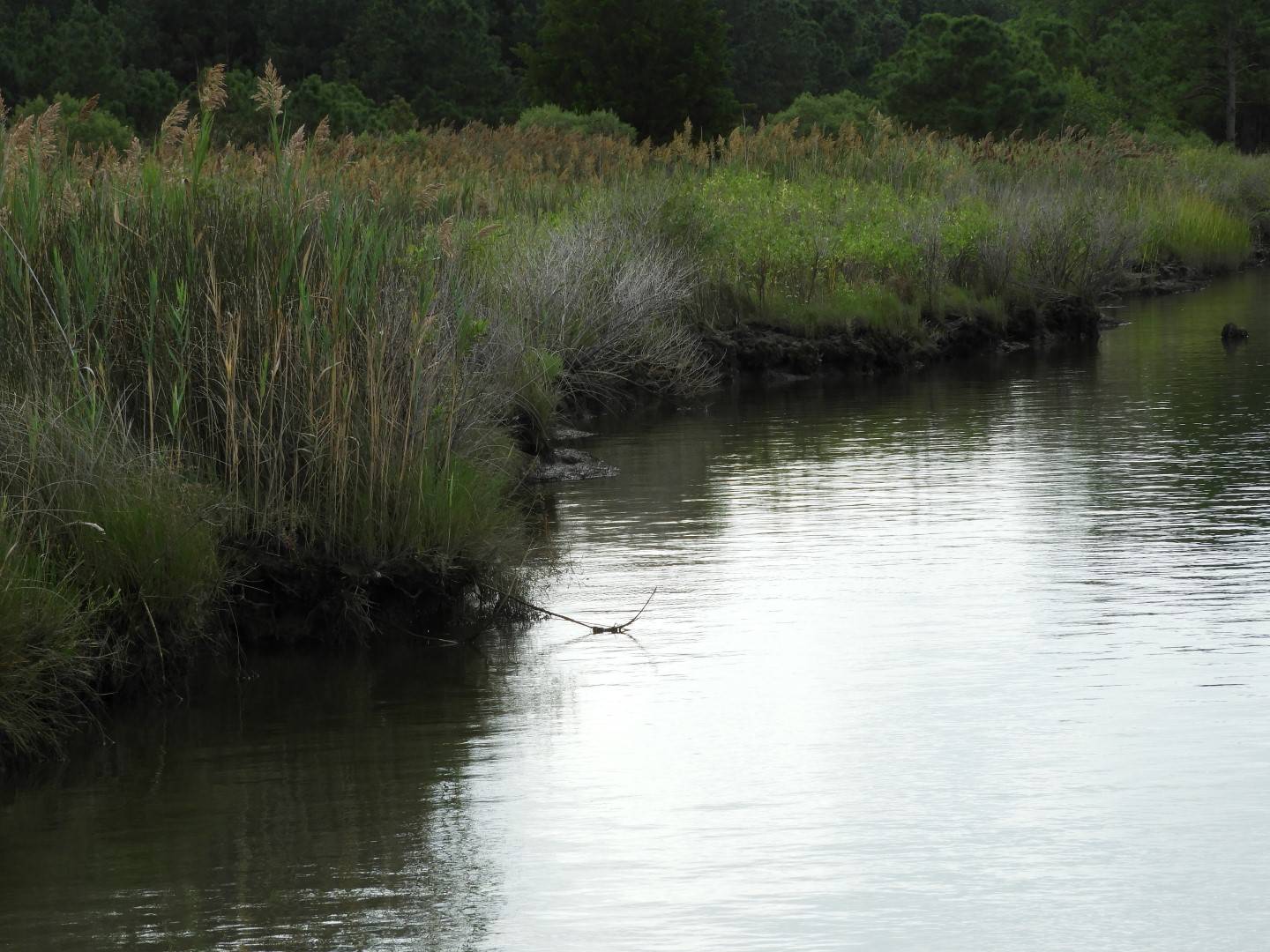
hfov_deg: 13.2
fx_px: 5503
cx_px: 635
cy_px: 476
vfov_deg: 9.9
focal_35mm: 150
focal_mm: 26.9
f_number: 5.2
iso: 100
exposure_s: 1/400
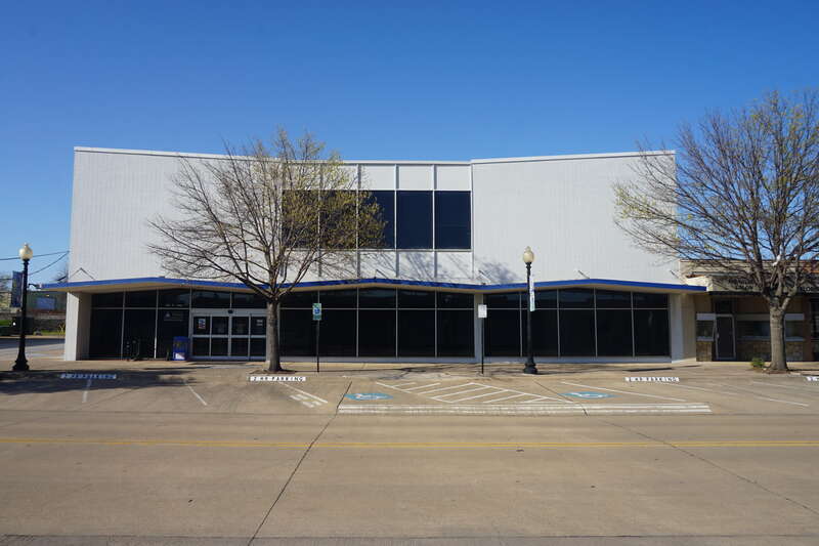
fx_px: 614
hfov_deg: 67.4
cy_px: 273
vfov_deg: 47.9
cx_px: 410
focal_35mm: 27
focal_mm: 18
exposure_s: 1/125
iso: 100
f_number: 11
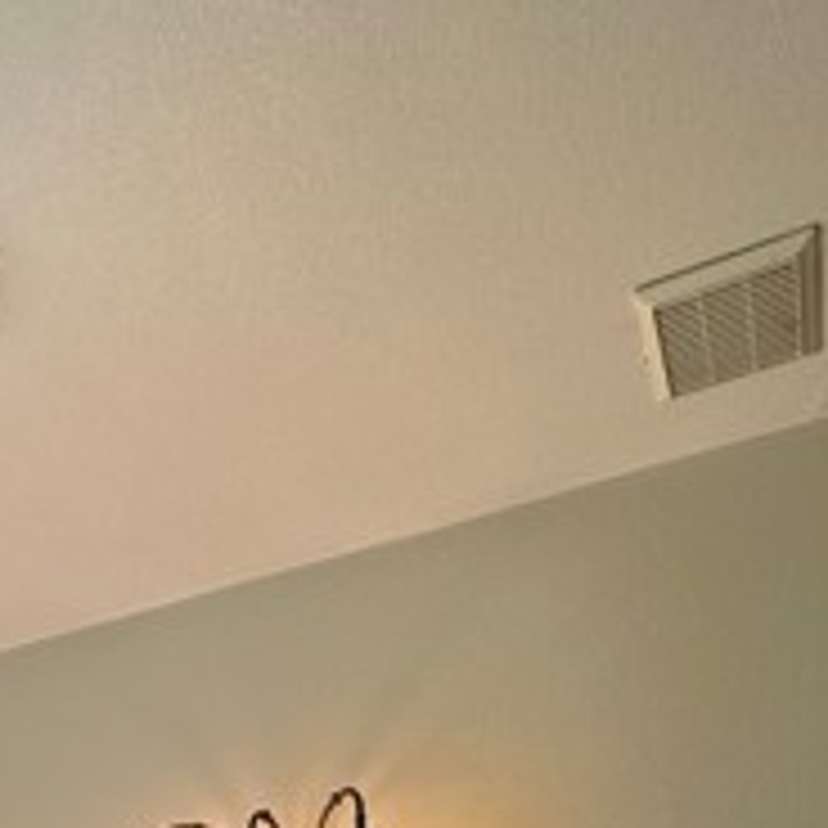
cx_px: 261
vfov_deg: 25.0
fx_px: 1164
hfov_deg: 38.6
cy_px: 1354
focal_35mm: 43
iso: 50
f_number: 2.2
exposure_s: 1/120
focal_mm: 2.22
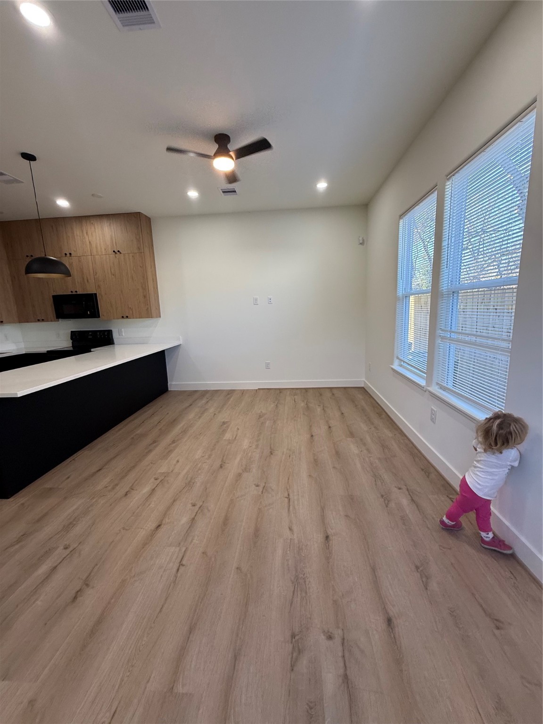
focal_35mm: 14
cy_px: 362
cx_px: 272
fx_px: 293
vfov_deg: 102.1
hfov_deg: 85.7
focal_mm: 2.22
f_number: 2.2
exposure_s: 1/120
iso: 125
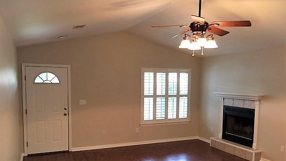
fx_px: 243
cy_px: 106
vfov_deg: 36.3
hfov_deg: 61.0
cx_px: 142
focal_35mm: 32
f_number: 2.2
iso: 160
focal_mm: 4.15
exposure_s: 1/30
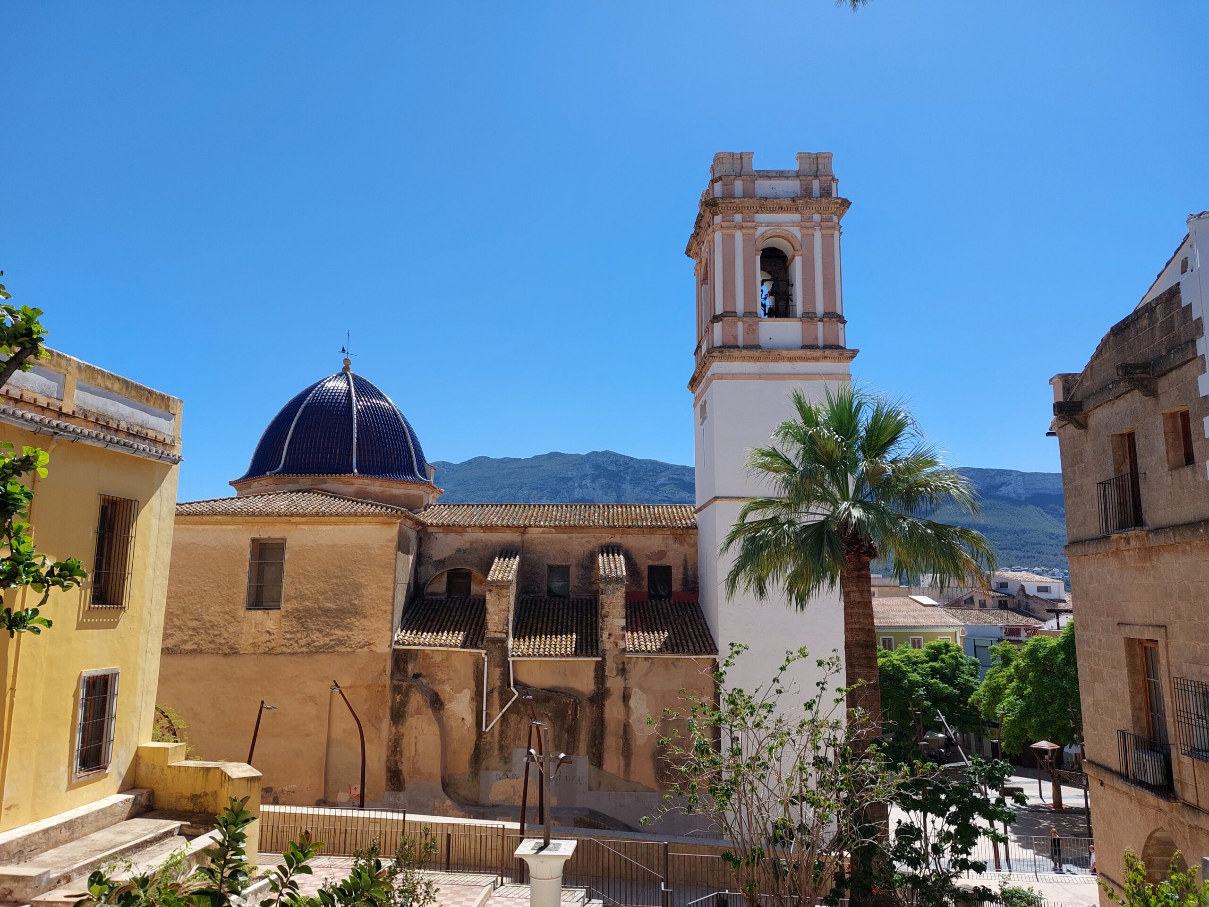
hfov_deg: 69.4
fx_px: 873
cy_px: 454
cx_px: 604
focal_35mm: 25
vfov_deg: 54.9
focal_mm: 5.23
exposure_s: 1/1298
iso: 25
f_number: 1.8
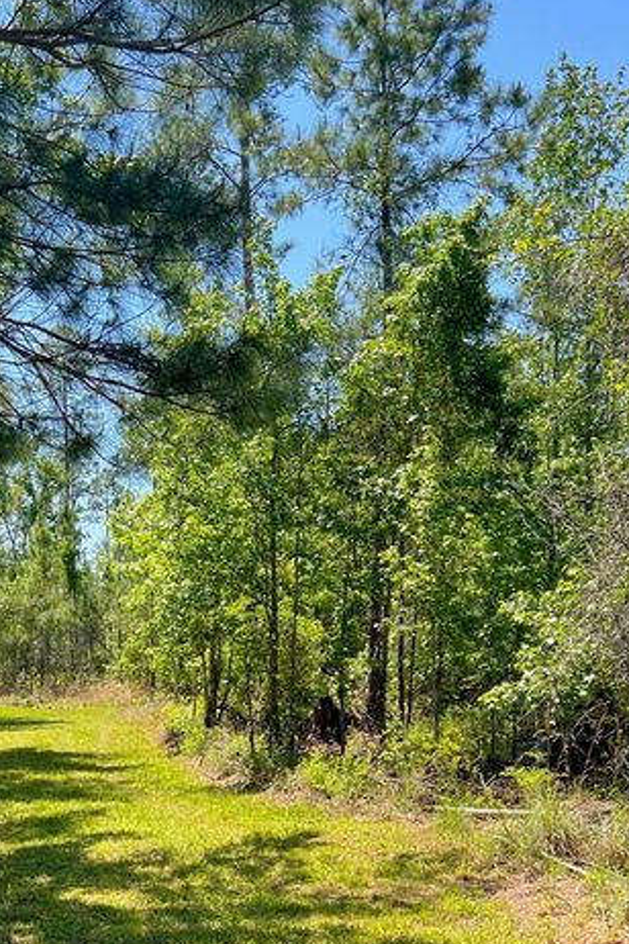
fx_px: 1022
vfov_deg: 49.4
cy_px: 542
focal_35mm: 39
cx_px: 278
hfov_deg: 34.2
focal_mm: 5.7
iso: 50
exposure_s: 1/1224
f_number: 1.5
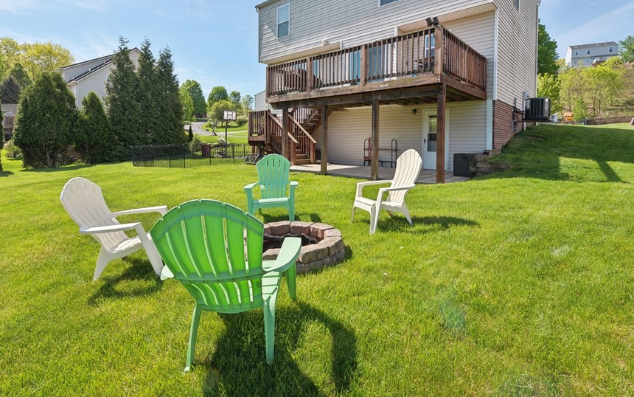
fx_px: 311
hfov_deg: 91.1
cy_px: 142
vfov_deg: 63.8
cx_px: 325
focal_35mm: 18
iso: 50
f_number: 11
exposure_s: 1/200
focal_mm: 14
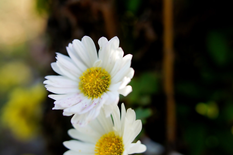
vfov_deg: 31.8
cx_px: 116
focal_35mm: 42
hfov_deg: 46.4
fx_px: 272
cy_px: 78
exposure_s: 1/800
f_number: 2.8
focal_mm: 28
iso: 200
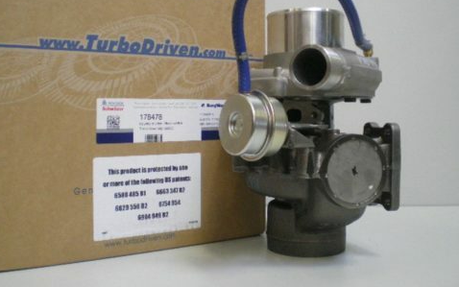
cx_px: 220
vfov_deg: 29.8
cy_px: 110
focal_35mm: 43
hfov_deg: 46.2
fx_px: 538
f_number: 3.1
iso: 400
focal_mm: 6.3
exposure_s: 1/20
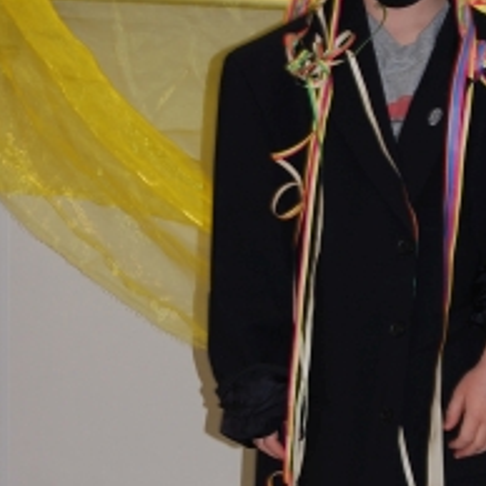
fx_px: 2446
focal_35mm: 154
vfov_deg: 11.3
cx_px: 294
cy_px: 308
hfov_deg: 11.3
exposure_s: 1/60
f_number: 5.6
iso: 200
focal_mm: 52
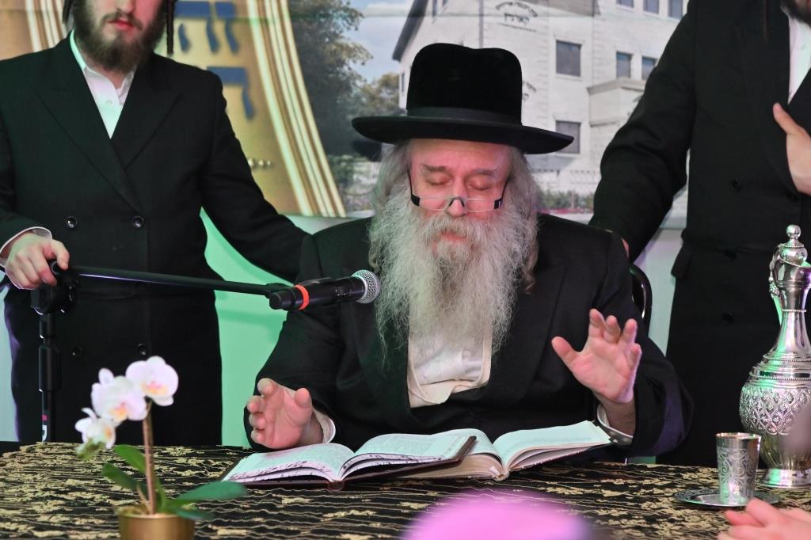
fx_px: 4053
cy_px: 270
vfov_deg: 7.6
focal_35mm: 180
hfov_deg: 11.4
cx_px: 406
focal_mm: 120
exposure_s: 1/125
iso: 800
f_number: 5
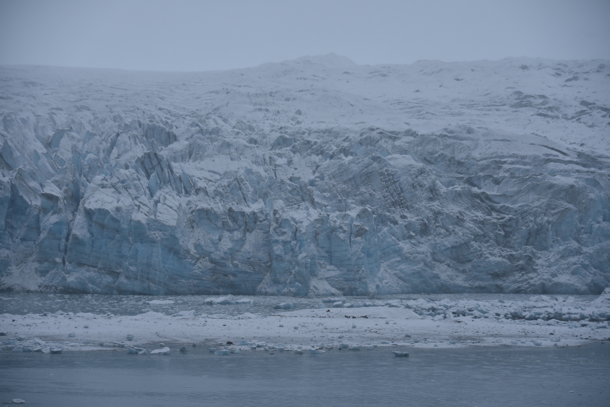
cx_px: 305
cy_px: 204
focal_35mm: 125
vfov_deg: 11.0
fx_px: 2118
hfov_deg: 16.4
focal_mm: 125
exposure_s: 1/250
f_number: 6.3
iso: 100
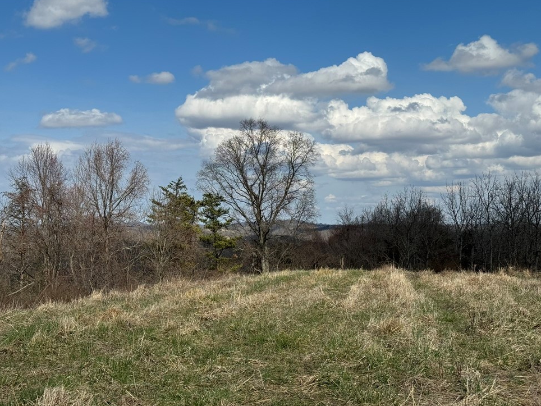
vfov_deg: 28.6
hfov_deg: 37.5
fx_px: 797
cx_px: 267
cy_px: 209
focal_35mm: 51
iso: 64
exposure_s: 1/6410
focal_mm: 6.86
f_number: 1.78
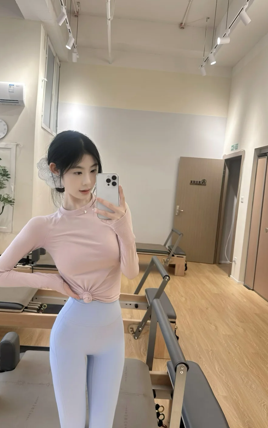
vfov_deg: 70.4
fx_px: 304
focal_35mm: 26
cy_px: 214
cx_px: 120
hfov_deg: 47.5
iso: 80
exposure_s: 1/100
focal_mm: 6.86
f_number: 1.78
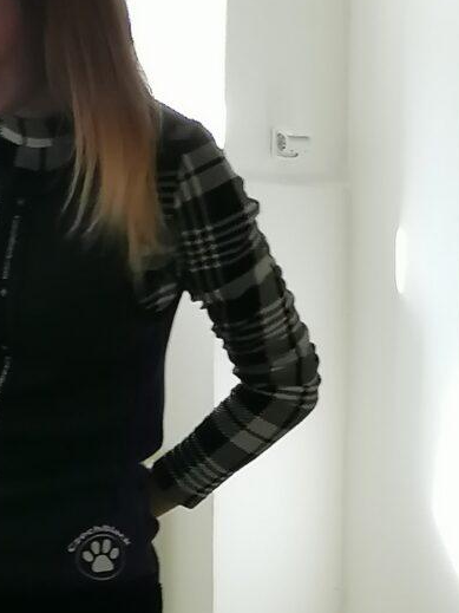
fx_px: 2618
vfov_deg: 13.1
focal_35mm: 148
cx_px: -63
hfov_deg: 9.9
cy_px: 648
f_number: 1.8
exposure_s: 1/50
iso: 80
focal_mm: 4.75
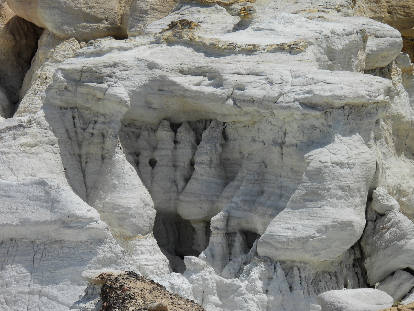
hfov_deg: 3.1
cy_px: 156
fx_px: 7774
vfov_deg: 2.3
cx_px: 207
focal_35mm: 650
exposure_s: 1/800
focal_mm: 116
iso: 100
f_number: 5.6
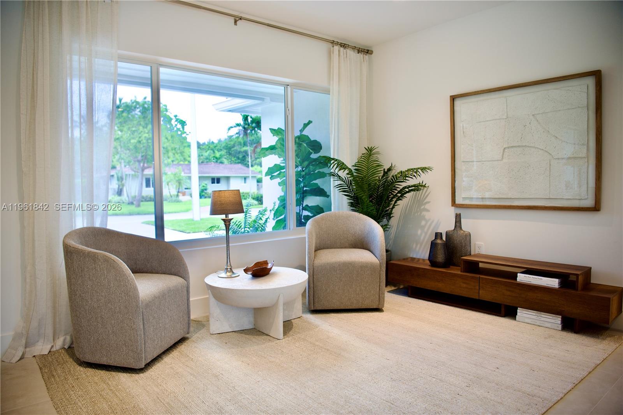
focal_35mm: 24
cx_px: 312
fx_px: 415
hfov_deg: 73.8
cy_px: 208
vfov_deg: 53.1
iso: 100
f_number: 2.8
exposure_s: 1/80
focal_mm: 24
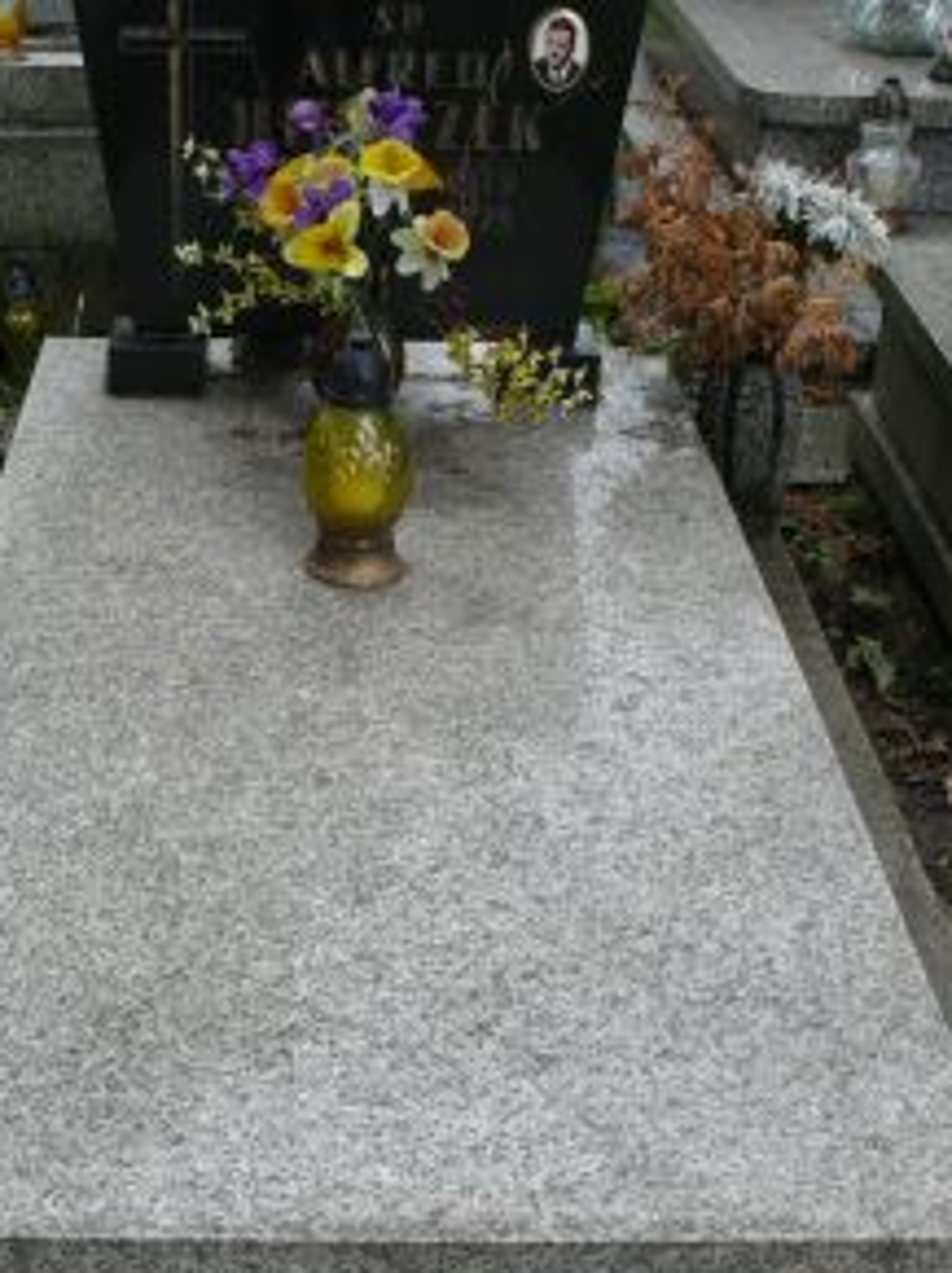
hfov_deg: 25.1
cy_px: 843
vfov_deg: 33.0
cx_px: 382
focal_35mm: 58
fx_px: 2130
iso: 100
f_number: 3.6
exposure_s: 1/100
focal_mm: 7.4
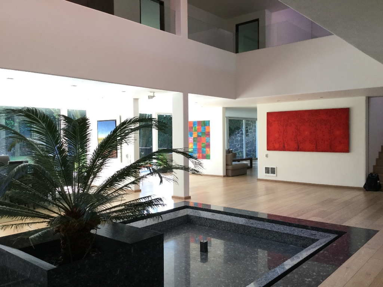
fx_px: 343
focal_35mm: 31
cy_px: 144
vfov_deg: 45.4
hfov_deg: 58.4
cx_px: 192
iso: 25
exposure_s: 1/30
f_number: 2.4
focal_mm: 3.3
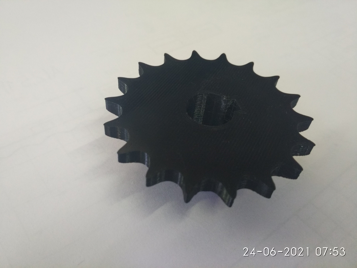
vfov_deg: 46.8
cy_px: 134
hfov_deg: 60.0
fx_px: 309
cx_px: 178
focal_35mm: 30
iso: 302
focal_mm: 4.12
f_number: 2
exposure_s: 1/60
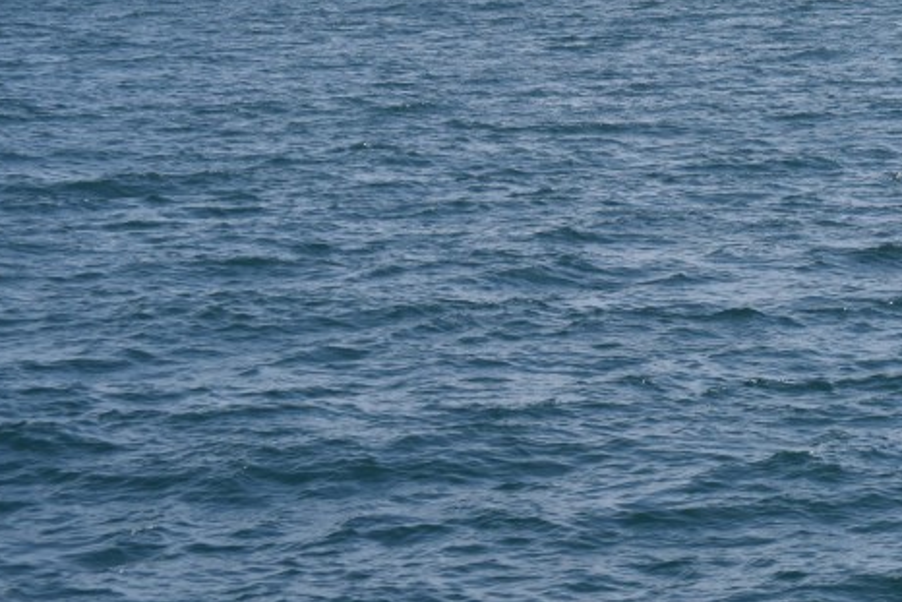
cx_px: 1018
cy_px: 95
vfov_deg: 7.2
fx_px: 4791
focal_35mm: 191
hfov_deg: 10.6
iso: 200
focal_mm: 55
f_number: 5.6
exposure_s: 1/1600
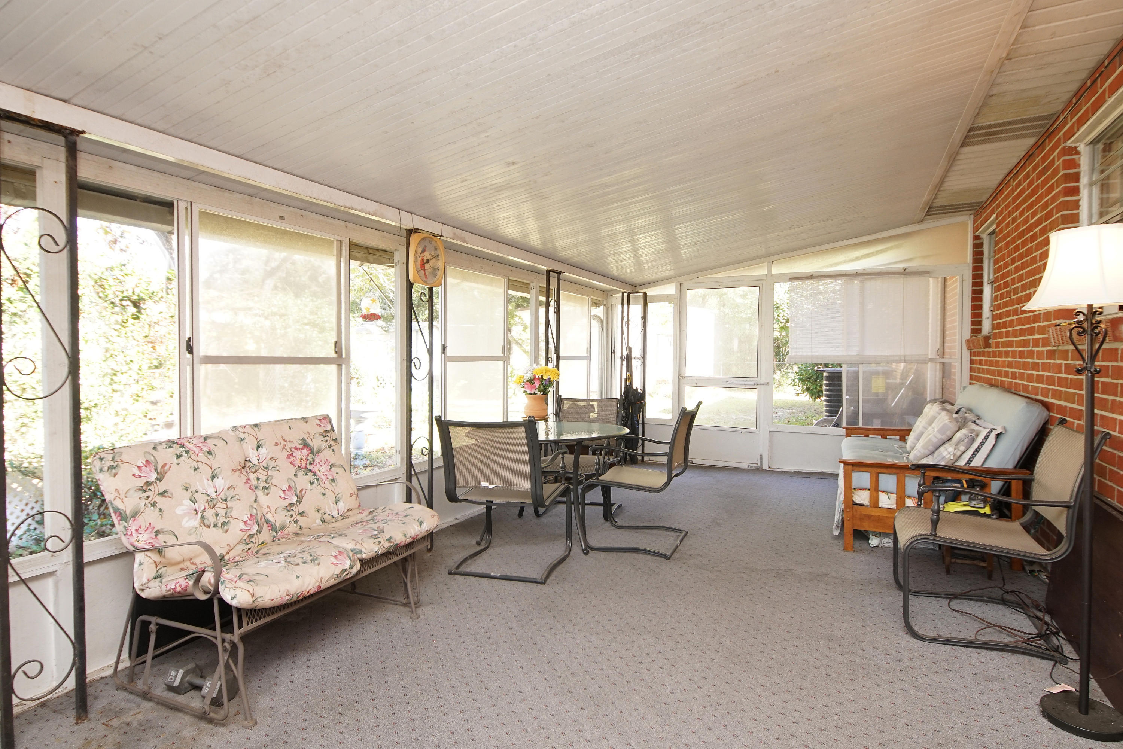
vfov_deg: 67.4
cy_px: 374
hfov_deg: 90.0
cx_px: 562
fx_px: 562
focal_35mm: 18
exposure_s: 1/60
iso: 800
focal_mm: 12
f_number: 4.5
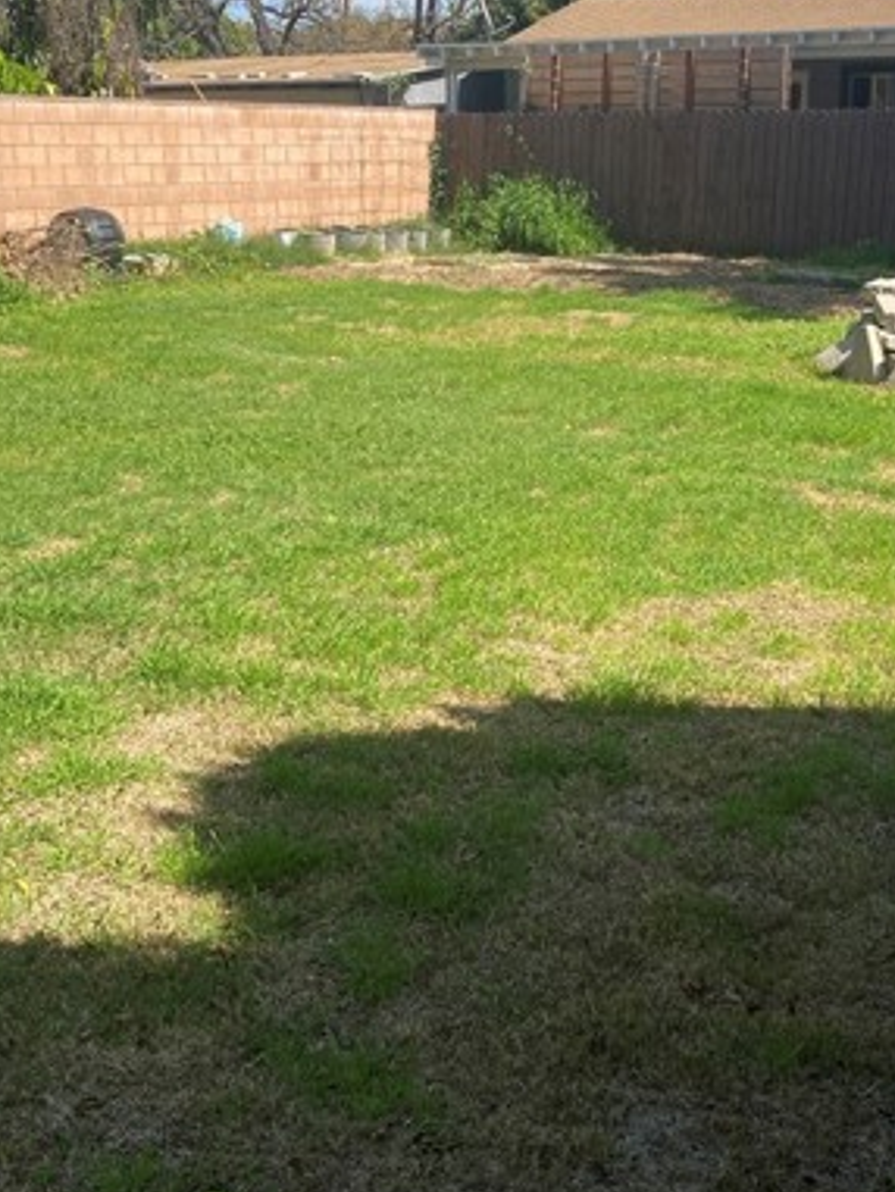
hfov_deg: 30.9
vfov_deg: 40.3
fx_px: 1619
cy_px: 482
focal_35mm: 47
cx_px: 429
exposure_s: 1/1372
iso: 20
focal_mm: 3.99
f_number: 1.8
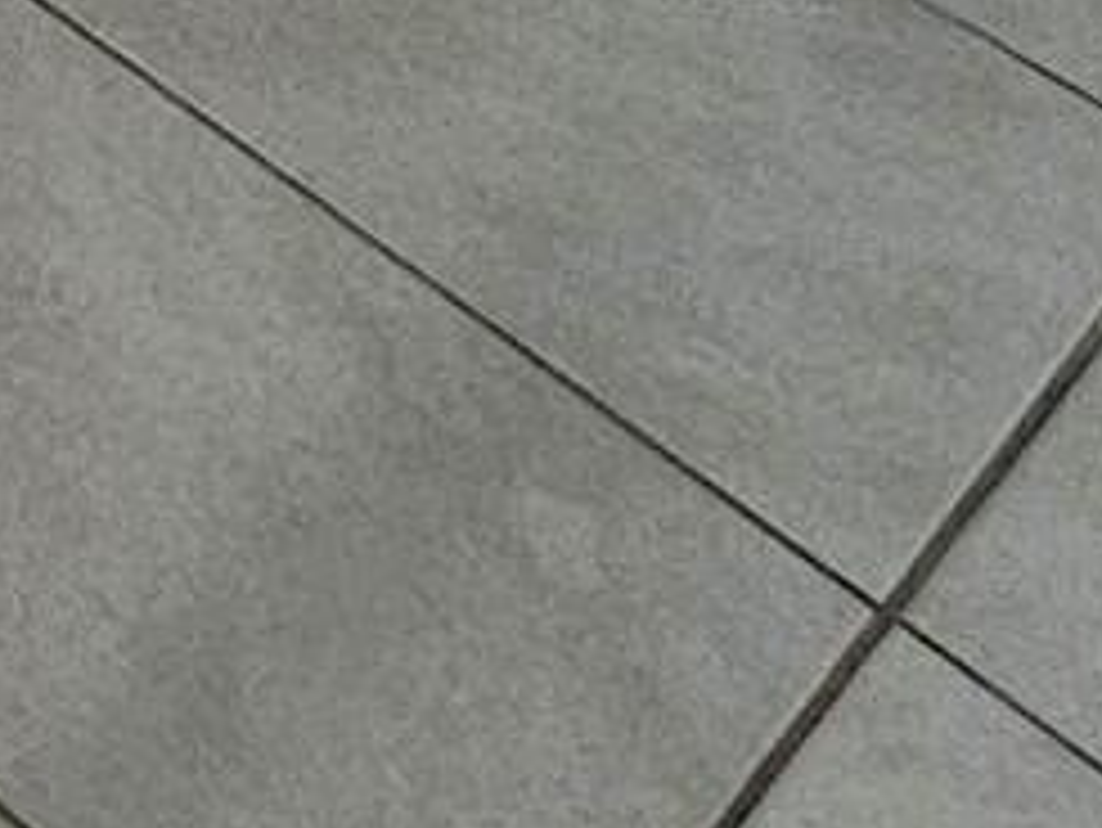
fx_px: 2707
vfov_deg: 10.3
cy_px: -1854
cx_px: -1678
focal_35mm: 85
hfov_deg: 14.0
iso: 640
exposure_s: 1/30
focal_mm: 2.2
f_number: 2.2
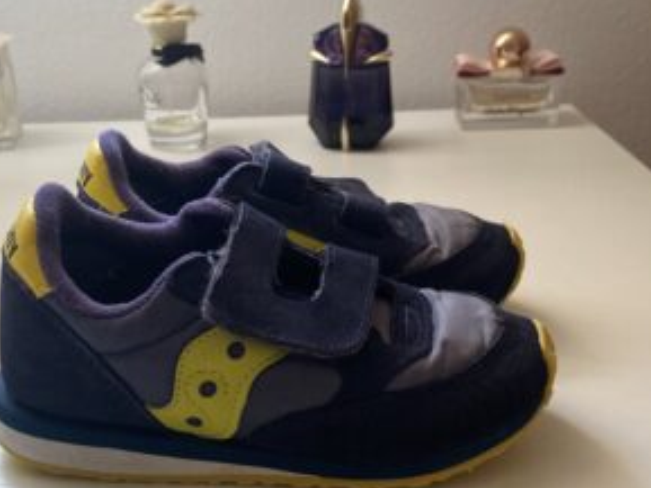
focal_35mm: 36
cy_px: 297
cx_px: 306
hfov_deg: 51.3
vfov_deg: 39.5
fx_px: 677
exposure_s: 1/102
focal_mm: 4.25
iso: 125
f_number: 1.8
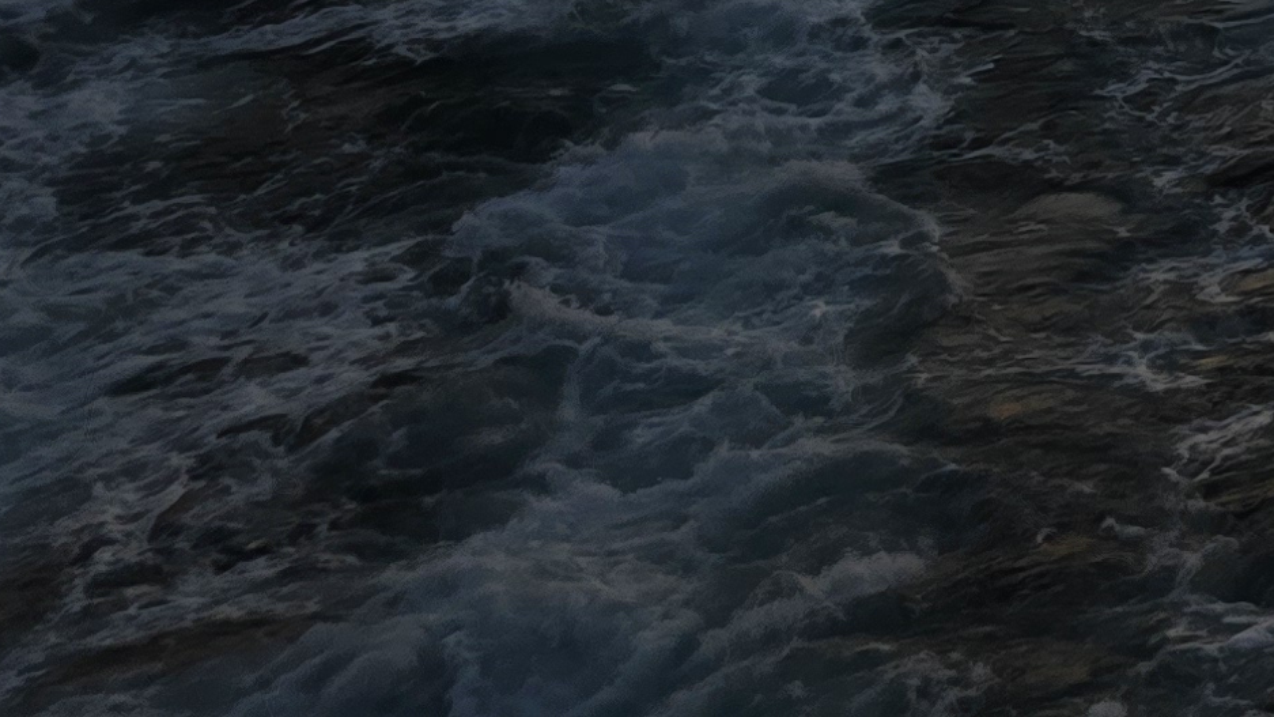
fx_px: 3615
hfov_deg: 16.2
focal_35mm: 107
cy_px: -1322
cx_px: 2422
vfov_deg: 9.3
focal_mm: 6.3
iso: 25
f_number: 1.7
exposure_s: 1/180
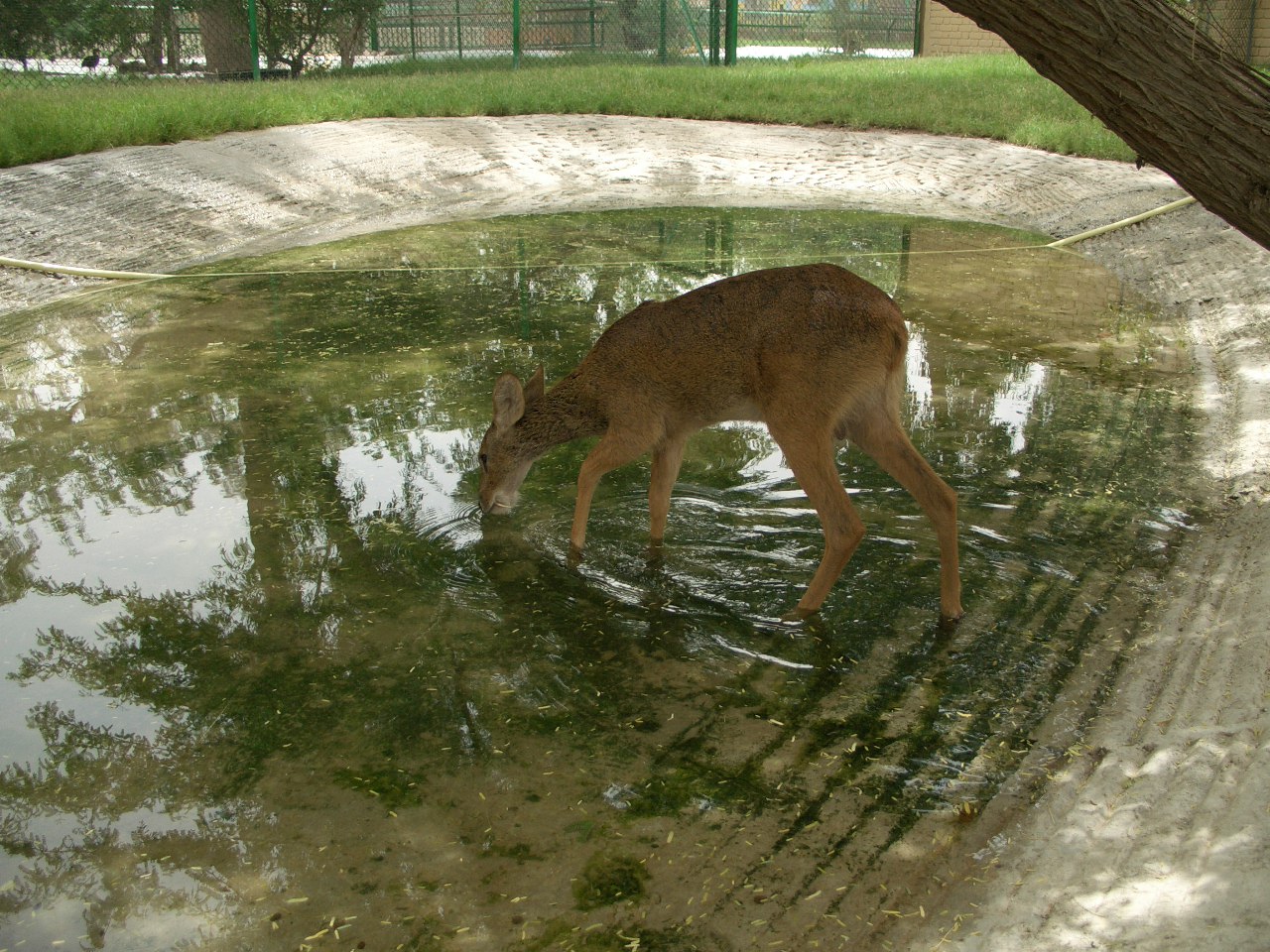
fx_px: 1211
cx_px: 635
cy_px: 476
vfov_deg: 42.9
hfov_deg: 55.4
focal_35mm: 33
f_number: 2.8
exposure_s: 1/640
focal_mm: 7.1
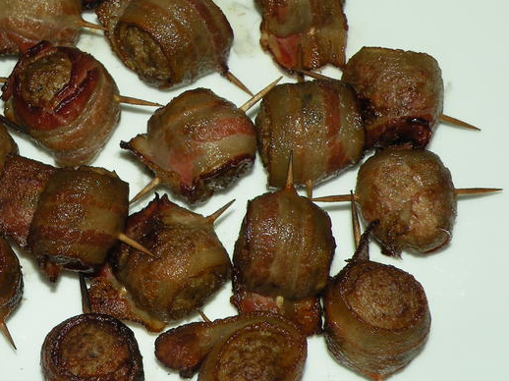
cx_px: 145
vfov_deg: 20.1
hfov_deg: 26.4
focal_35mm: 73
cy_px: 204
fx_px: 1073
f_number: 3.2
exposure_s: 1/60
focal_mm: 7.4
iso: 64
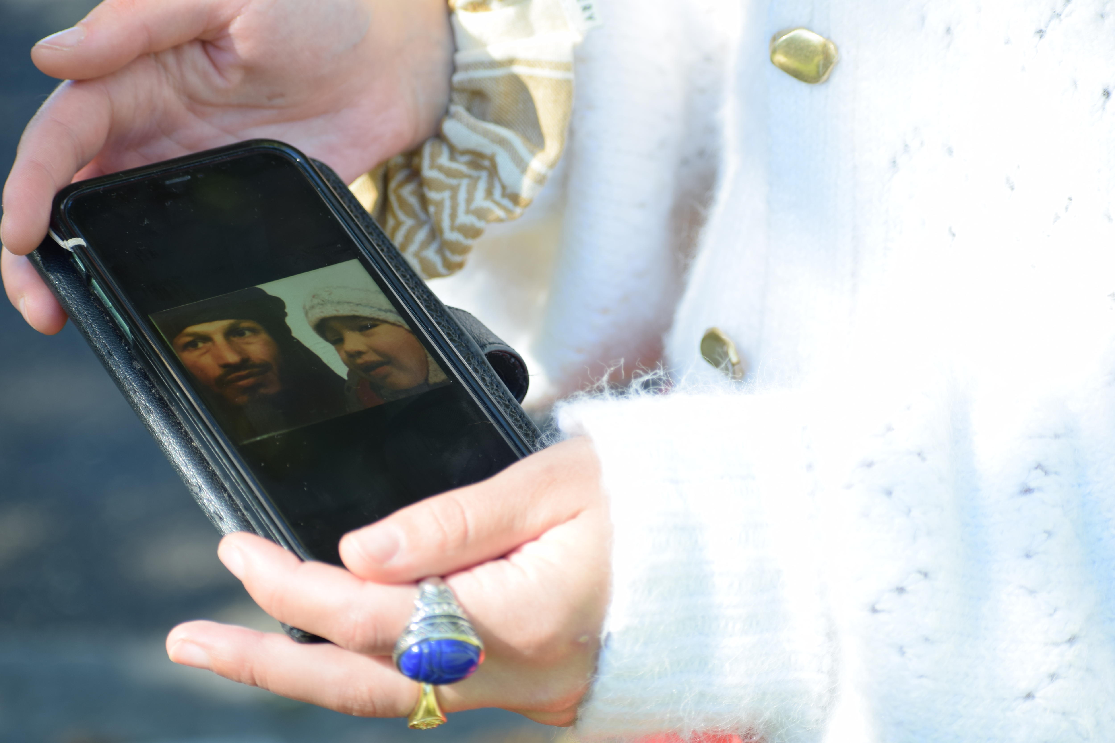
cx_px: 558
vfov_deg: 11.1
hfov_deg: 16.7
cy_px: 372
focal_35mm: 123
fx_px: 3809
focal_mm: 82
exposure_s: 1/60
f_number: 4.8
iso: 100
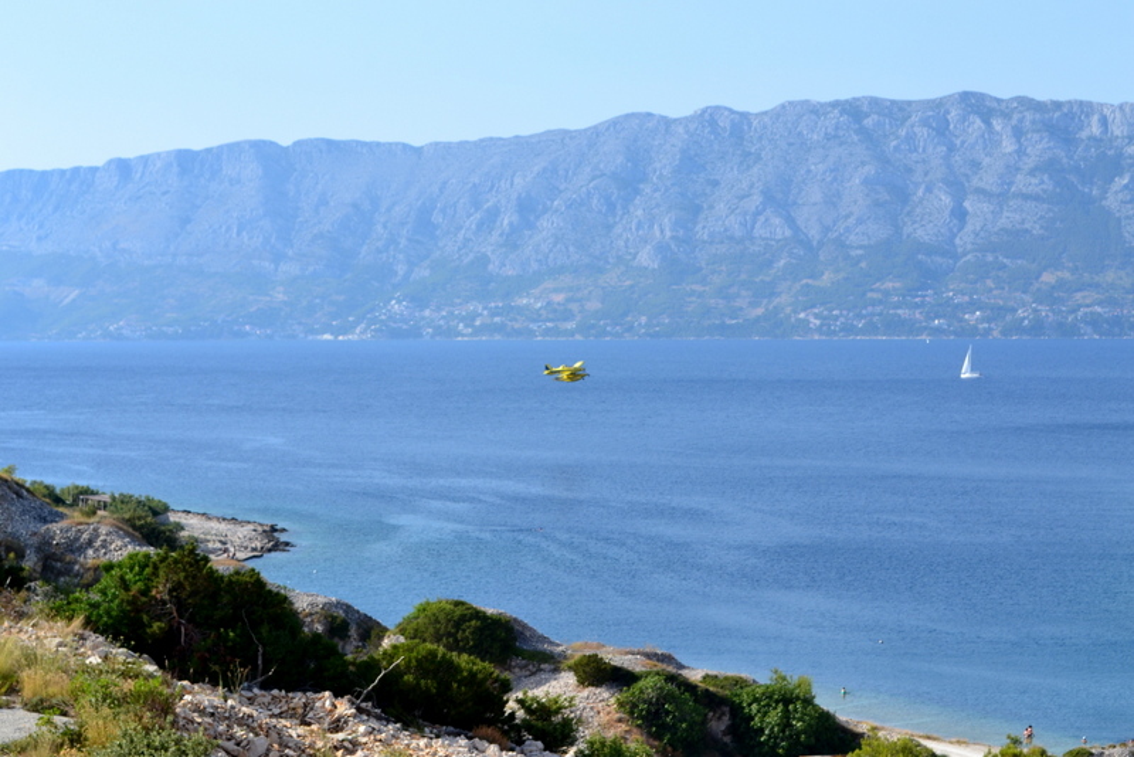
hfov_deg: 24.6
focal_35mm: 82
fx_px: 2600
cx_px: 567
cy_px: 378
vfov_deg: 16.6
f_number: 11
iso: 400
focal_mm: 55
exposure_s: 1/400
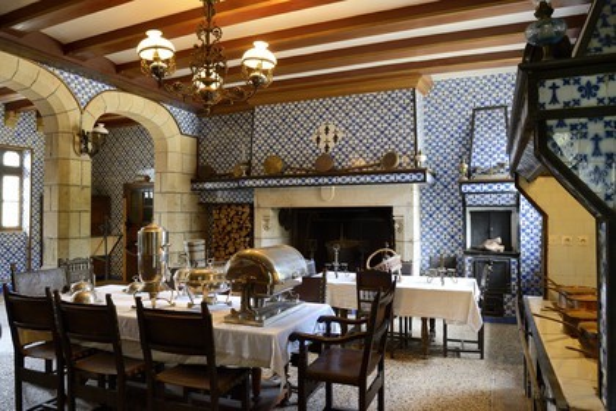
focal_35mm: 24
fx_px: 411
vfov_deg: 53.1
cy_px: 206
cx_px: 308
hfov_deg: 73.7
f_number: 6.3
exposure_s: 1/13
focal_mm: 24
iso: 1600
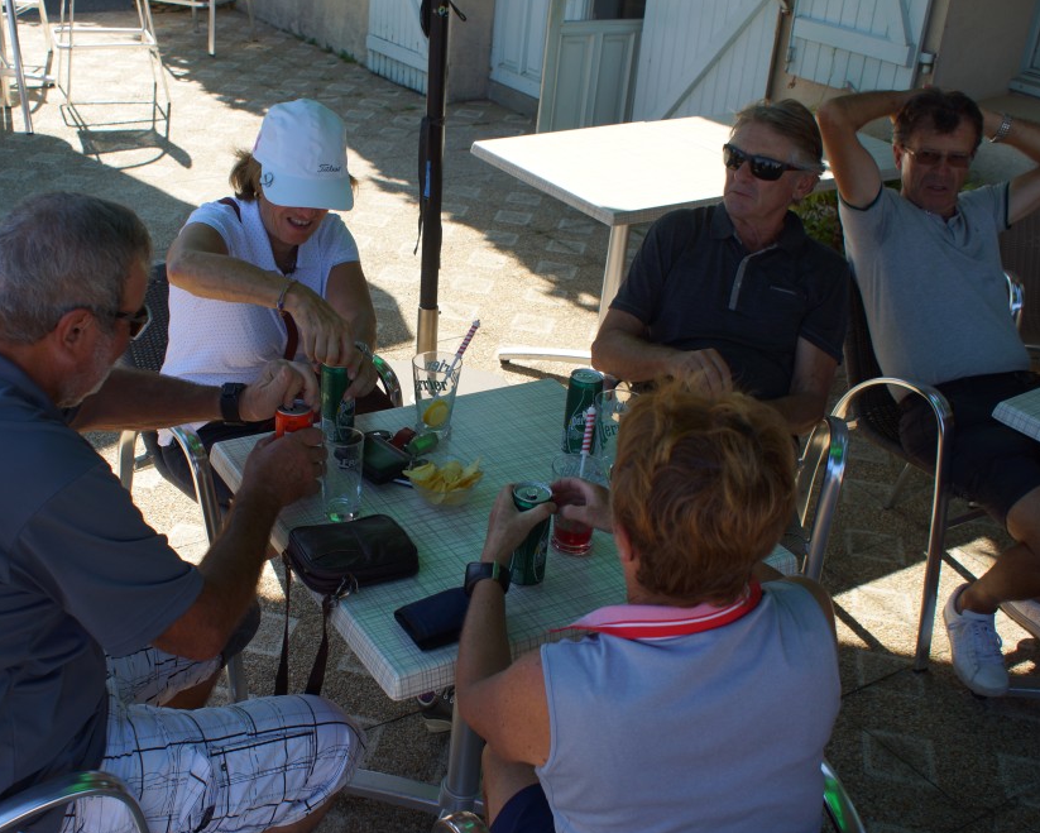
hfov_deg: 43.7
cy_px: 418
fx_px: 1293
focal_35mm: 42
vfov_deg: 35.7
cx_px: 438
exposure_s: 1/250
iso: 100
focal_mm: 24
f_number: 4.5
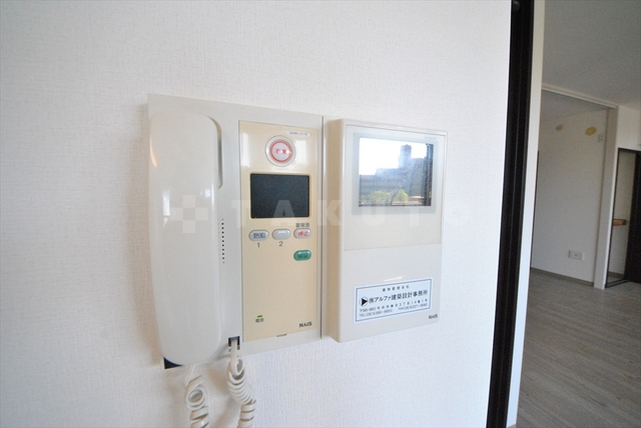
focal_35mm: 12
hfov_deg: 112.6
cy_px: 214
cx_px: 320
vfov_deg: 90.1
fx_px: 214
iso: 1600
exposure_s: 1/160
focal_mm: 8
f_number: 6.3
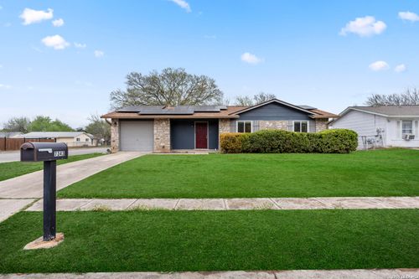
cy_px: 140
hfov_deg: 93.3
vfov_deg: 70.4
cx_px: 210
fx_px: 198
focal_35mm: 17
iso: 125
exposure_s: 1/30
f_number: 8
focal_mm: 17
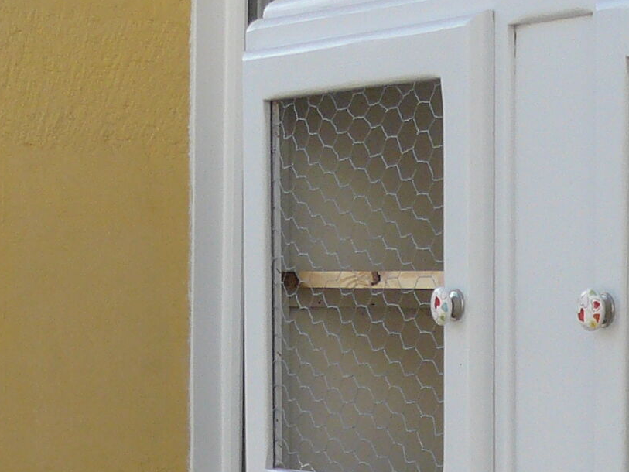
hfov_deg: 14.3
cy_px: 802
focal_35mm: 136
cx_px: 612
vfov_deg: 10.4
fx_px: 2472
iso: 100
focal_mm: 6
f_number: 4
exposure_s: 1/200
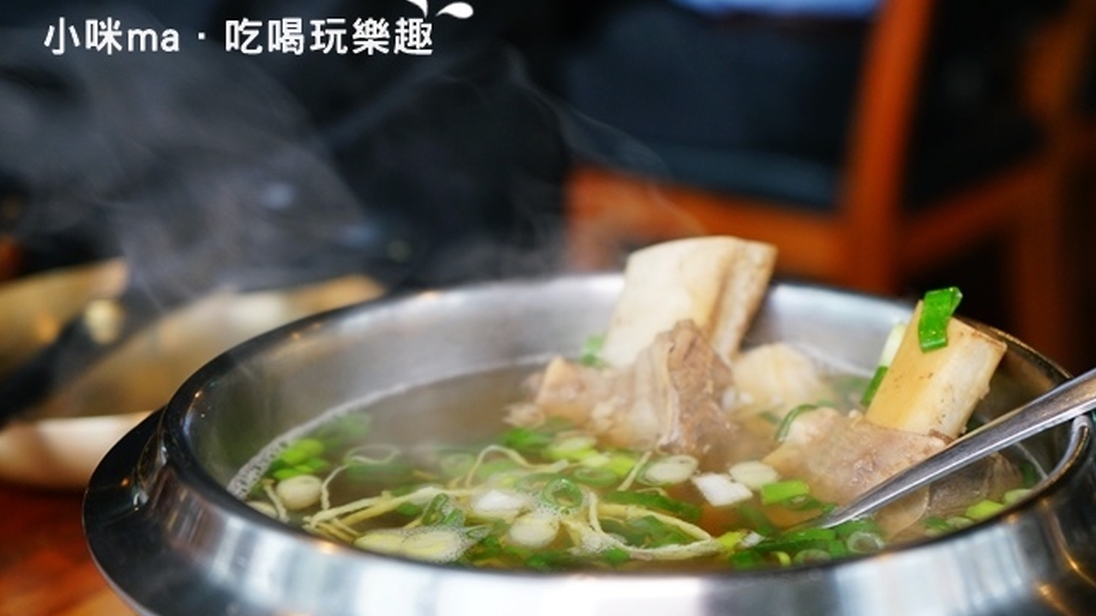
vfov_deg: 21.7
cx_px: 676
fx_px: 1598
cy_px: 427
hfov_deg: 37.6
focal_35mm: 55
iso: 400
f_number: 4.5
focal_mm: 42
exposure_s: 1/60
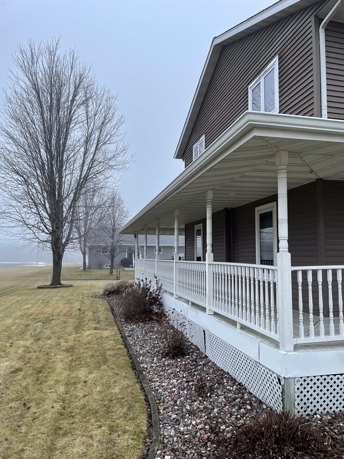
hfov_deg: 53.1
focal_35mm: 26
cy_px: 230
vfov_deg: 67.3
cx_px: 172
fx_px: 345
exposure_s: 1/121
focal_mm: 4.2
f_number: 1.6
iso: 125
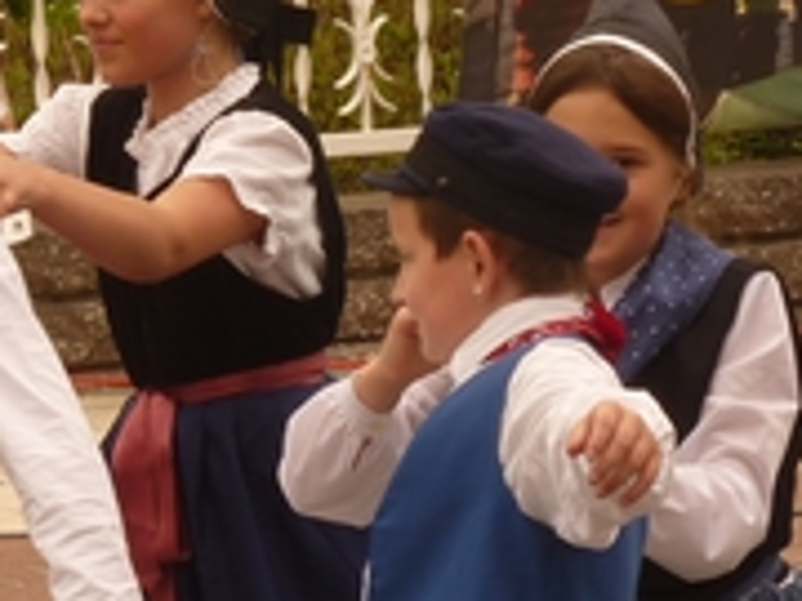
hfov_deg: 4.1
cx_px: 365
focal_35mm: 486
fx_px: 11260
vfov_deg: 3.1
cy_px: 316
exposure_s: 1/250
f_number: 4.5
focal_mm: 29.9
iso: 80
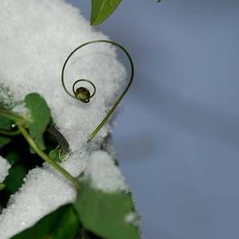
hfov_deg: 2.8
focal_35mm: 634
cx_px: 87
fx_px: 4952
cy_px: 86
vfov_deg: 2.8
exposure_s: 1/100
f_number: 5.6
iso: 100
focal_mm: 200
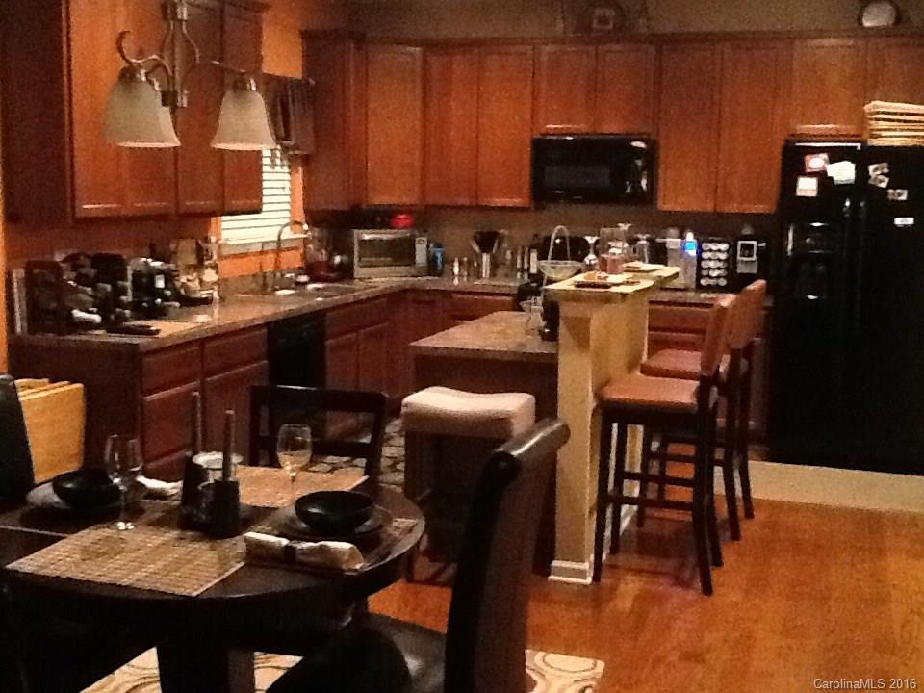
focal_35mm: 44
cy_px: 346
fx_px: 1174
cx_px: 462
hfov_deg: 42.9
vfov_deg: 32.9
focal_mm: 2.03
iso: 640
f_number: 2.4
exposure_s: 1/15
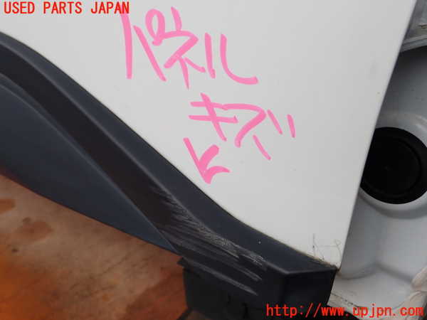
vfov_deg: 37.7
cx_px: 214
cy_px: 160
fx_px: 469
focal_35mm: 38
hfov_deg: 49.0
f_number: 3.5
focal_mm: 6.83
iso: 100
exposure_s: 1/250
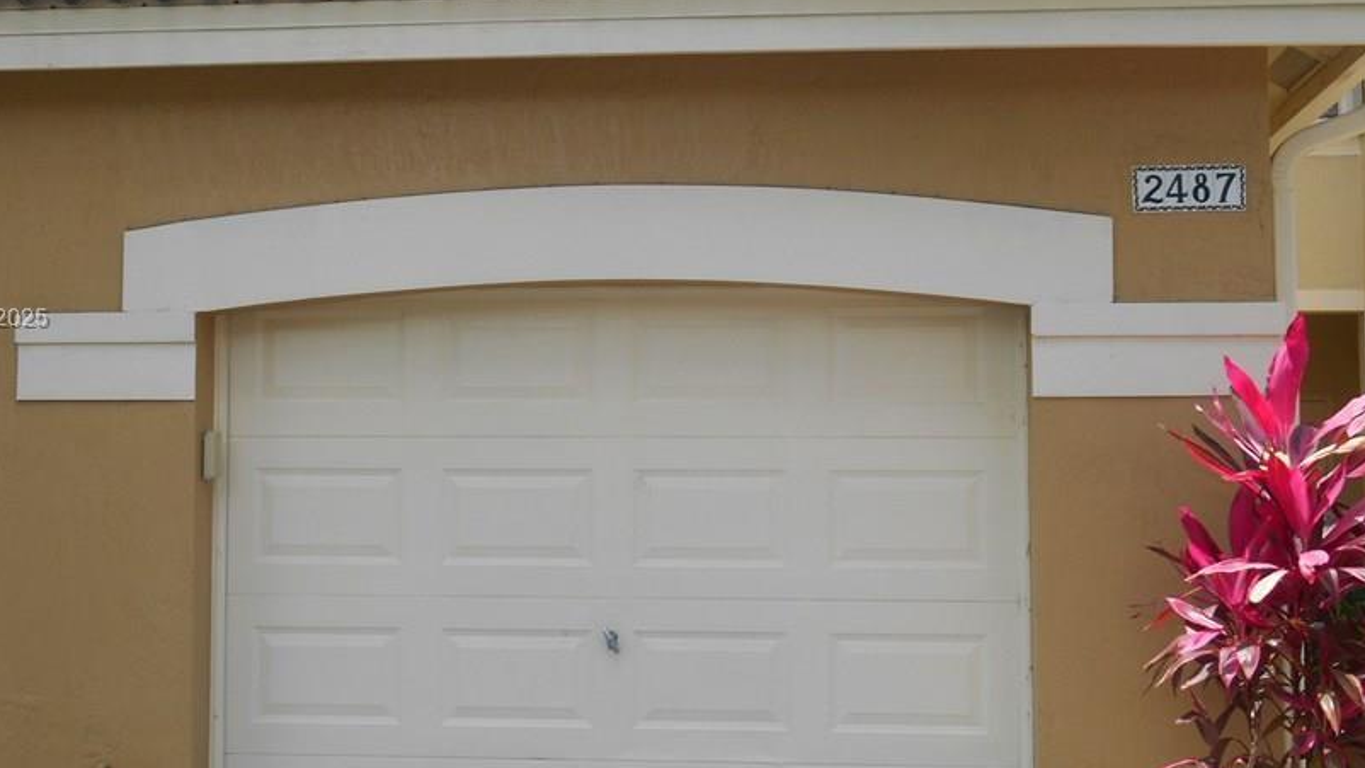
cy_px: 320
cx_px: 565
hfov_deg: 32.8
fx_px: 2316
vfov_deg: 18.8
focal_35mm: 64
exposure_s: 1/250
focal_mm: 8.3
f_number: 4
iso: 80
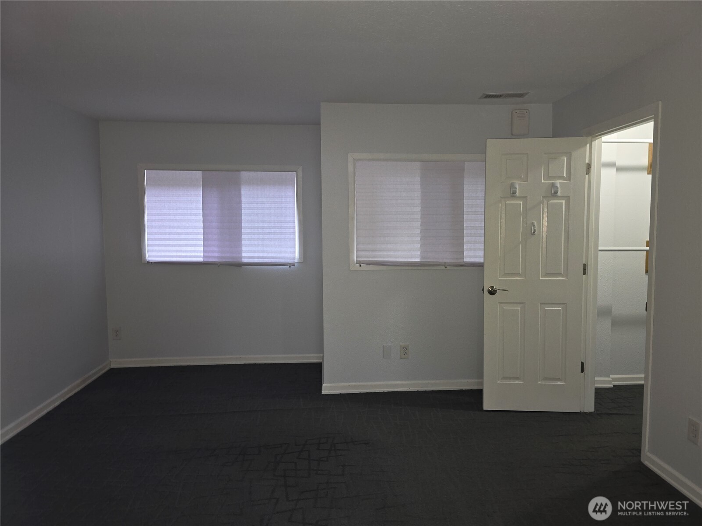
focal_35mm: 23
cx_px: 351
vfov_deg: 58.9
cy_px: 263
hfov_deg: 73.9
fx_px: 466
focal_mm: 6.3
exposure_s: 1/17.2
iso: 125
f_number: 1.7
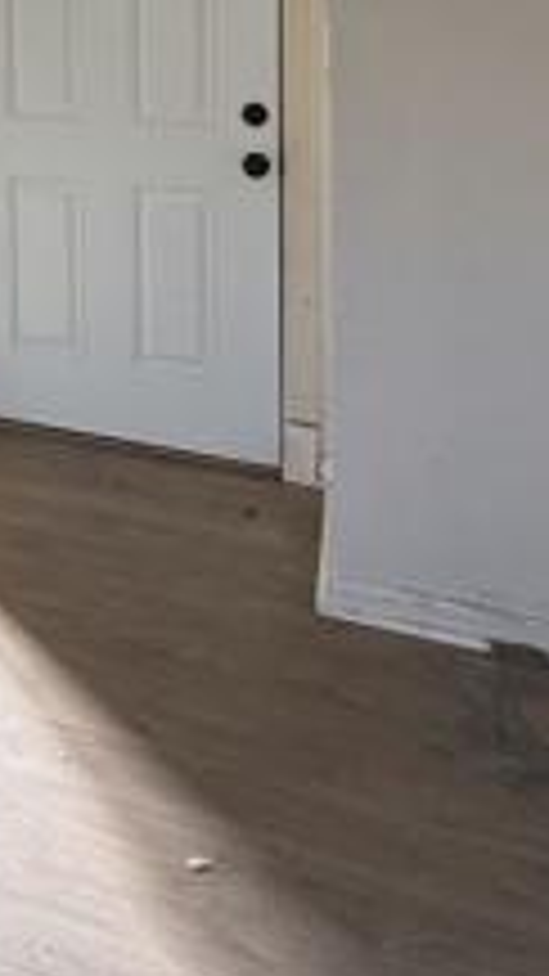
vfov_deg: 39.9
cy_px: -4
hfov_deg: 22.1
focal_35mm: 45
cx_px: -266
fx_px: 1165
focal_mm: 2.22
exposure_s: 1/99
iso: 160
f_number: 2.2
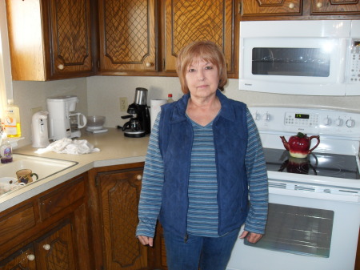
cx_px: 180
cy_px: 135
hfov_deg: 54.0
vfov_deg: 41.8
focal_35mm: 34
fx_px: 353
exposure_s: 1/45
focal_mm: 6.3
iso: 100
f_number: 2.8
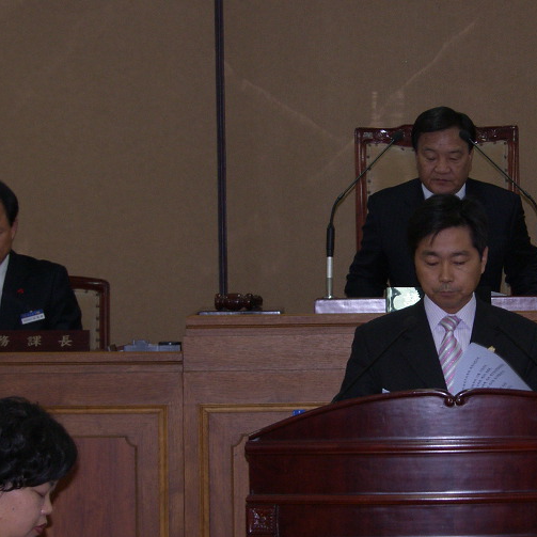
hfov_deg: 10.8
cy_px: 299
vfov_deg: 10.8
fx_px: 2843
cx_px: 408
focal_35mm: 162
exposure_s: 1/100
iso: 100
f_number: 3.2
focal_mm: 23.2
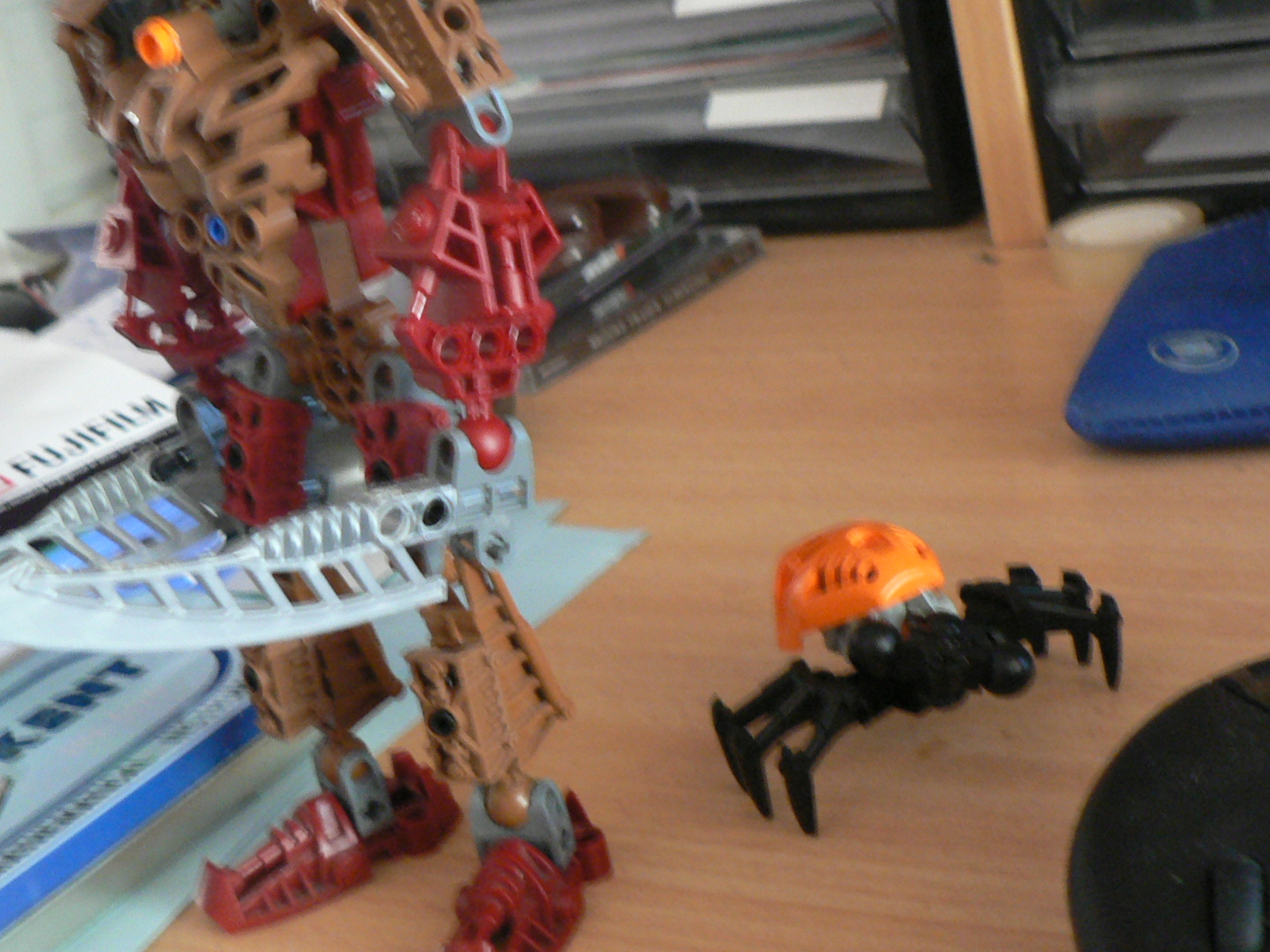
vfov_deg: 24.3
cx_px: 470
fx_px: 2201
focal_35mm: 60
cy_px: 362
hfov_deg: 32.0
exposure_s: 1/4
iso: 200
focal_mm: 7
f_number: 2.8
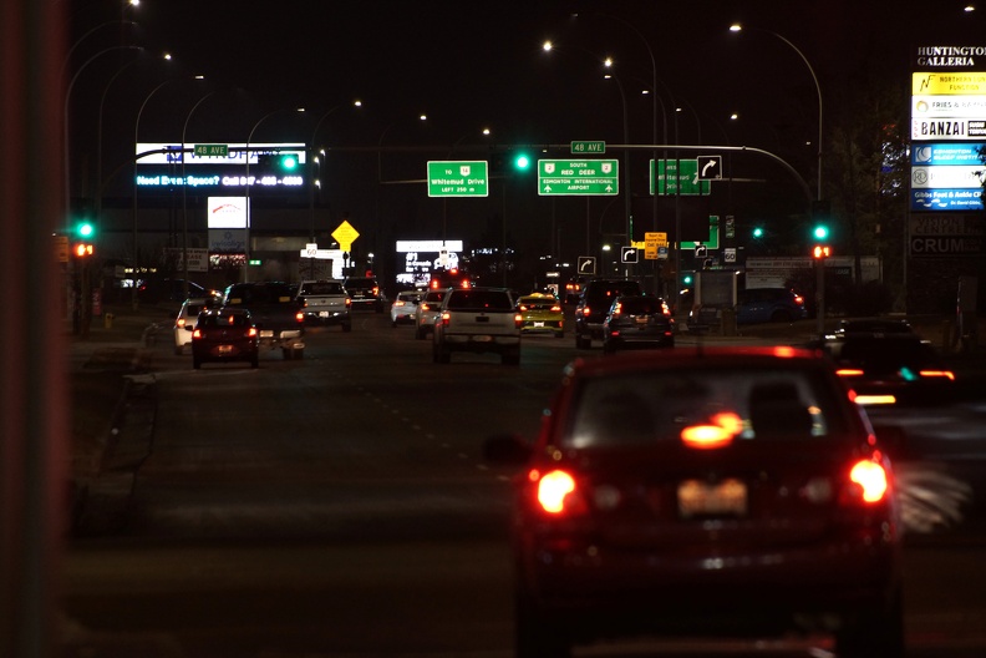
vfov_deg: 3.1
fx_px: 12324
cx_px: 493
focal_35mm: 450
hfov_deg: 4.6
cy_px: 329
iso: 640
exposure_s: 1/15
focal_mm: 300
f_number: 8
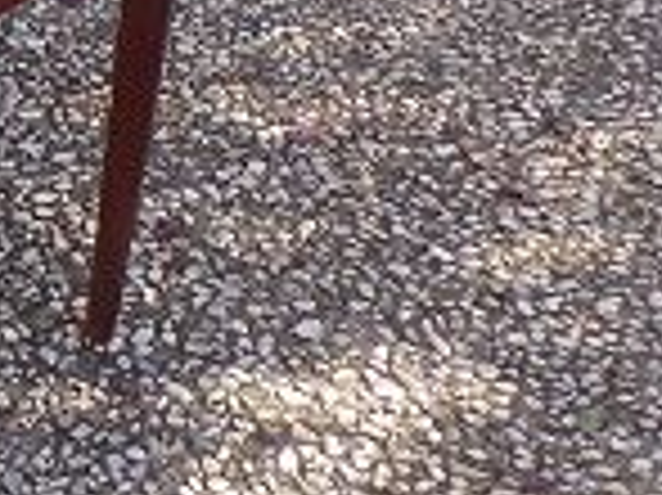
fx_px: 1873
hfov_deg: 17.3
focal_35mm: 98
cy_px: 148
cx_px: -428
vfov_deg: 15.0
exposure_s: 1/105
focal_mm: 4.3
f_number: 4.3
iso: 80
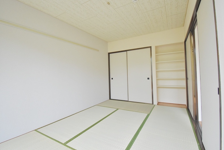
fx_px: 100
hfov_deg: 96.7
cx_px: 113
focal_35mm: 16
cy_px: 73
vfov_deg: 73.8
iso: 2000
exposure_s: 1/50
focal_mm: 10
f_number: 4.5
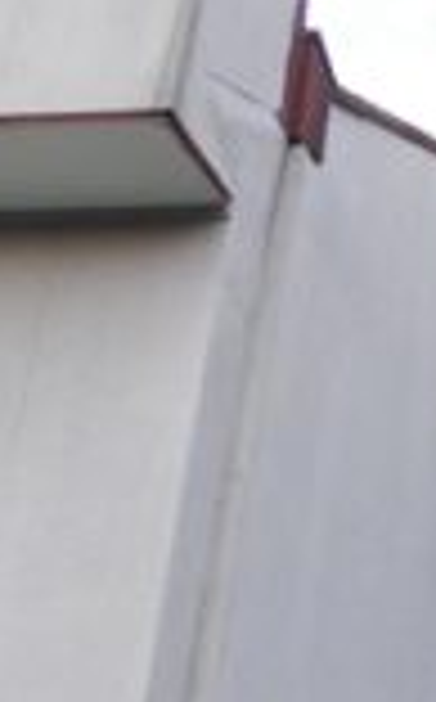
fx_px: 1870
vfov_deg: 19.8
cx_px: 1052
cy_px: 864
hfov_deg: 11.1
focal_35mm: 98
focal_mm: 4.3
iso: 100
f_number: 3.1
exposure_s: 1/100
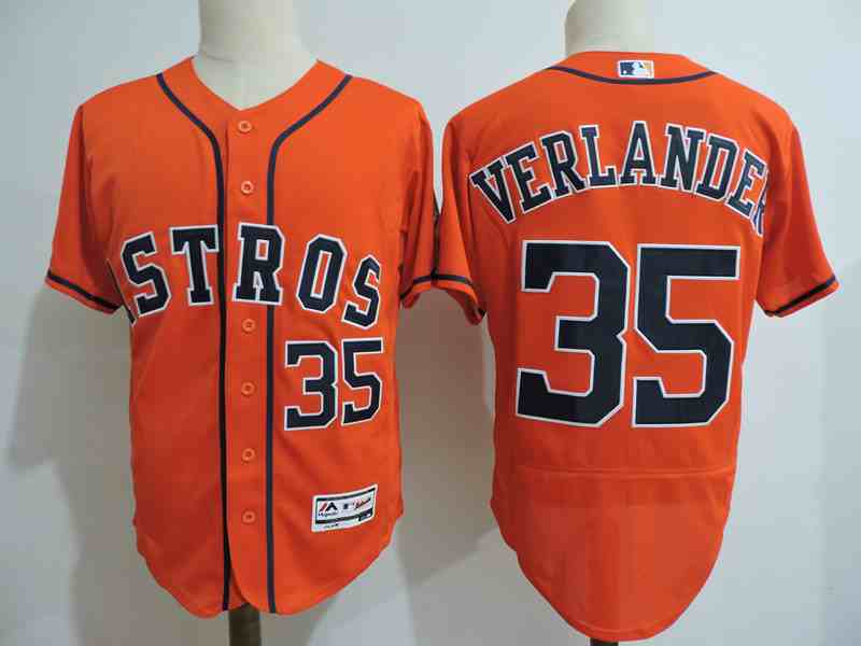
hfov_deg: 71.6
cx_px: 430
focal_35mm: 24
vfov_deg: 56.8
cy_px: 323
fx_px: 597
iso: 500
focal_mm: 4.3
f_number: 3
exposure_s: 1/8
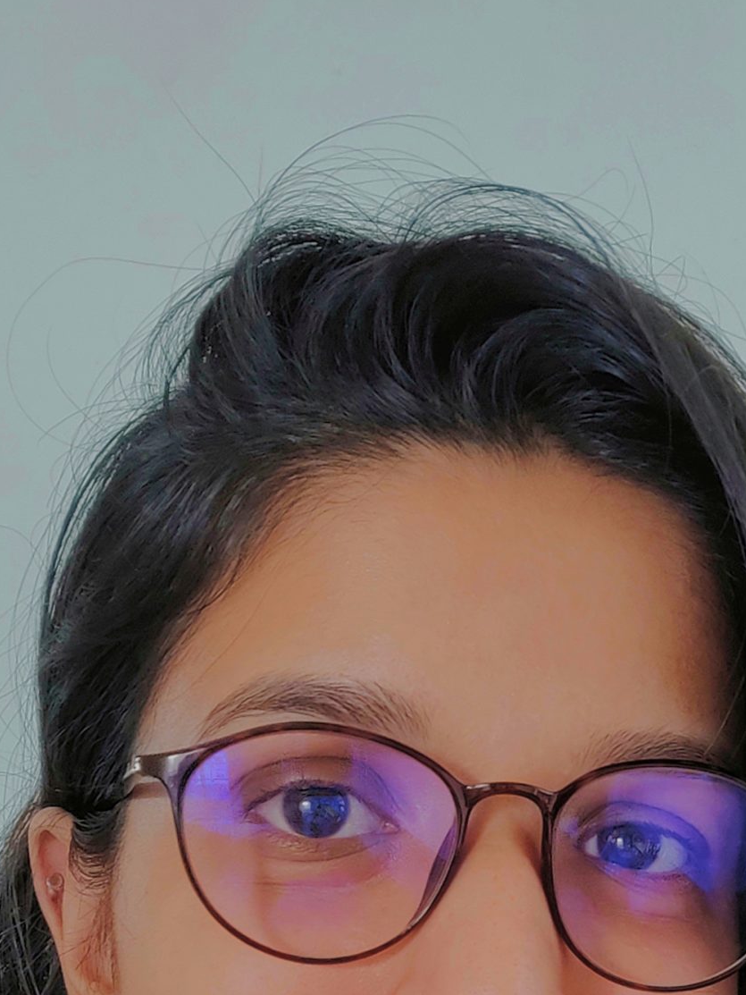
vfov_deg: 35.5
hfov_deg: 31.2
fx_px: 1322
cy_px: 1082
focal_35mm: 46
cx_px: 506
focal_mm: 3.45
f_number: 2
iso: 400
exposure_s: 1/50
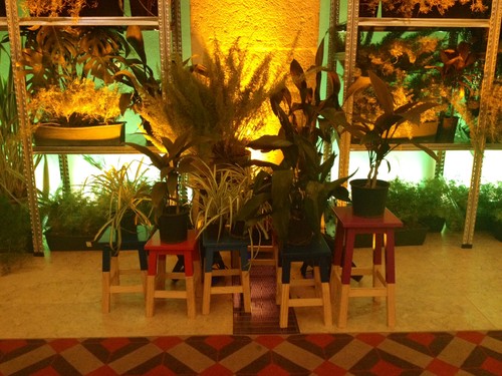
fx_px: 508
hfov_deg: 52.6
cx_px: 251
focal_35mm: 35
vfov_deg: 40.7
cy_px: 188
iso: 320
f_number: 2.4
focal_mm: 4.28
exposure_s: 1/20
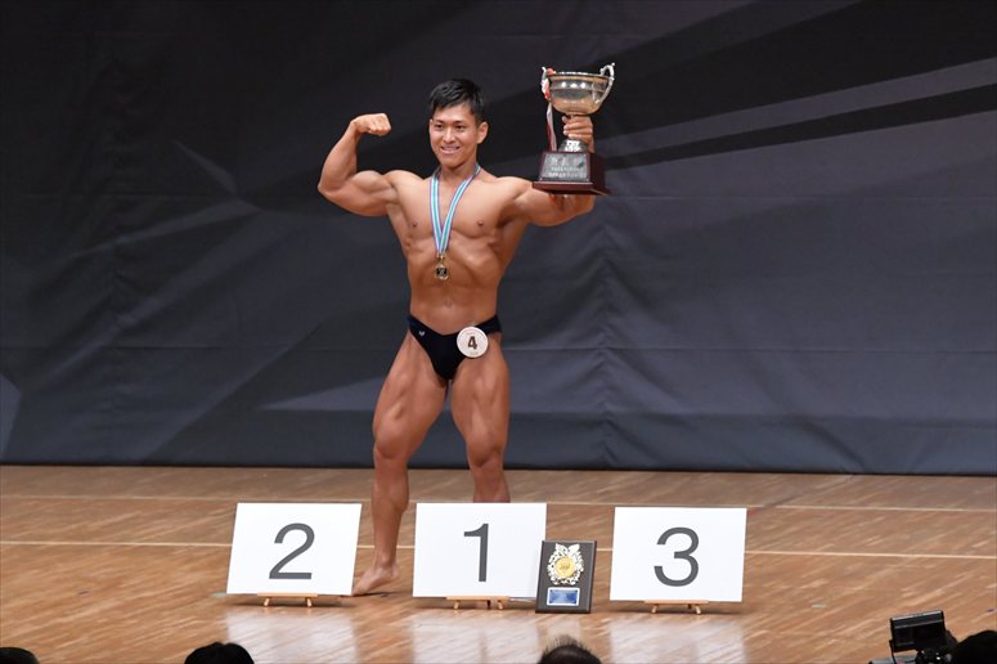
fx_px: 7474
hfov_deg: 7.6
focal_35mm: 270
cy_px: 332
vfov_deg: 5.1
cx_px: 498
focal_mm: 180
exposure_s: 1/400
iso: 6400
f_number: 5.6
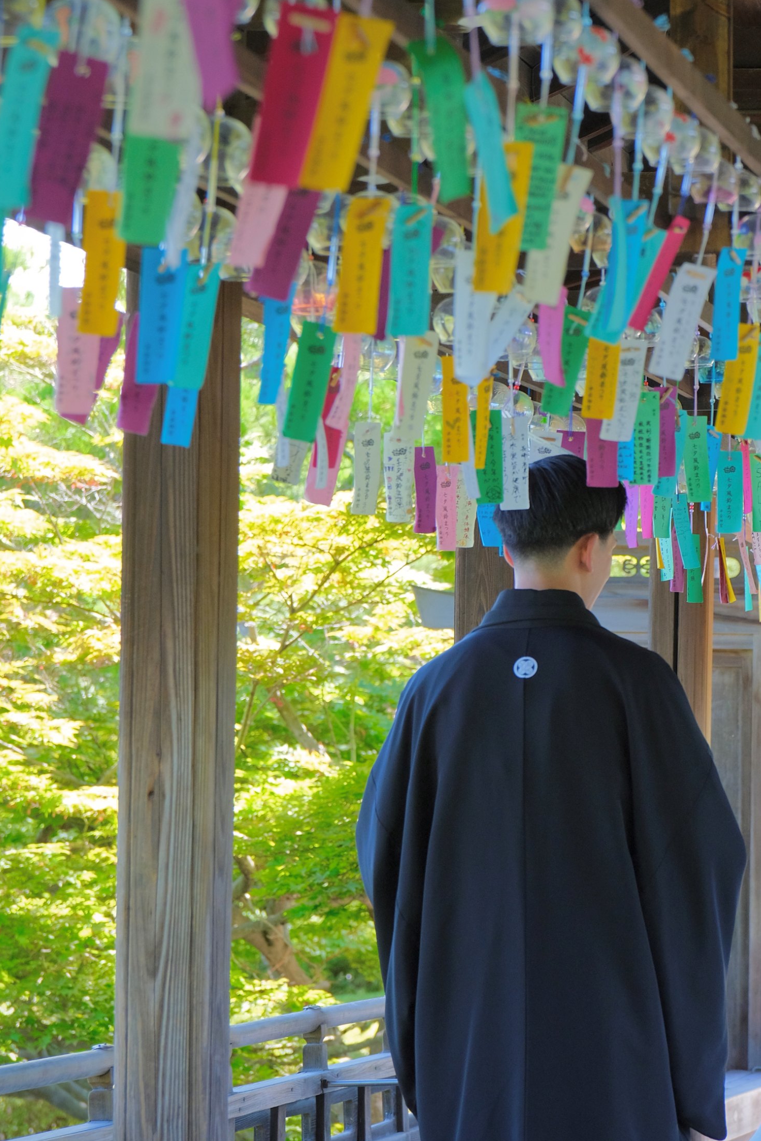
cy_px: 502
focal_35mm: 146
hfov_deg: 9.4
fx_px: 4628
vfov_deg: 14.1
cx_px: 485
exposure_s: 1/200
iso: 800
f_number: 4.5
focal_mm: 70
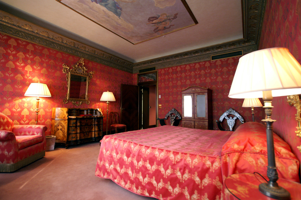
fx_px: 138
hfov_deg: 95.0
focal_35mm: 16
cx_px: 150
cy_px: 100
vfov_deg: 71.9
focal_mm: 11
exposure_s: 1/25
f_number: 4.5
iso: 800
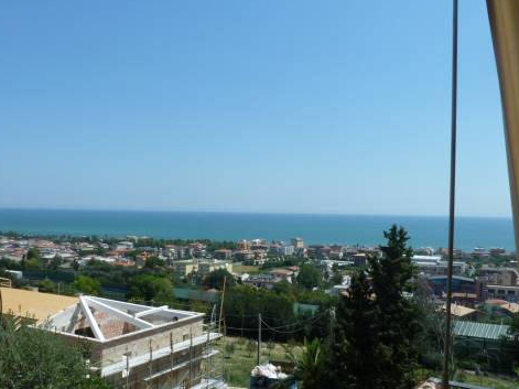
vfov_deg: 41.6
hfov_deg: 54.0
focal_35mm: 34
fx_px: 510
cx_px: 268
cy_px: 230
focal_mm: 4.1
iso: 80
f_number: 5.6
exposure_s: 1/400
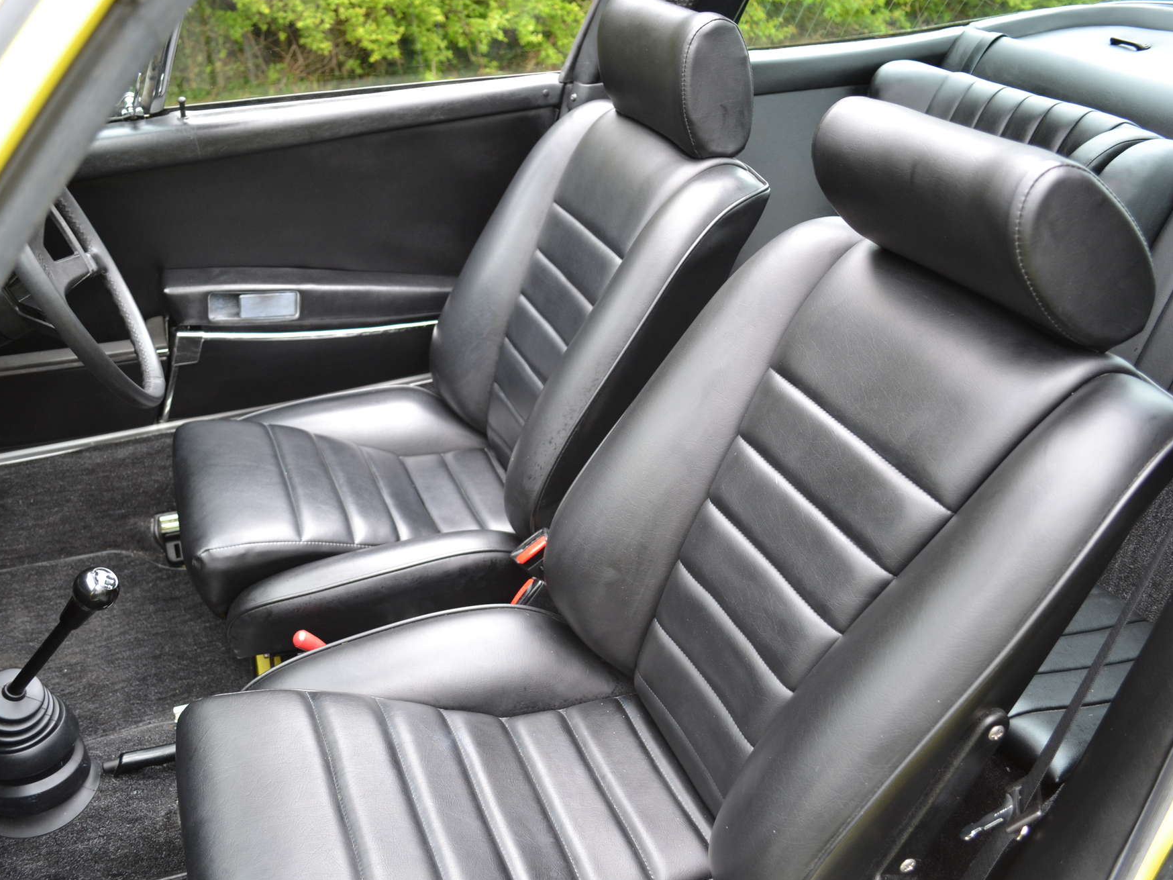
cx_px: 546
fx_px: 1118
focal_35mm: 33
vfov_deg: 42.9
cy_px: 442
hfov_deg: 55.3
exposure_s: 1/60
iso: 450
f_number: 3.8
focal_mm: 20
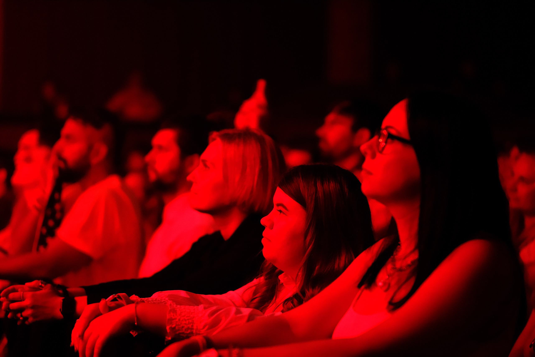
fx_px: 1248
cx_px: 268
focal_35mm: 84
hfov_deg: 24.2
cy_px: 178
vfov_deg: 16.3
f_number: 1.2
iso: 1600
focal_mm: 56
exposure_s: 1/125
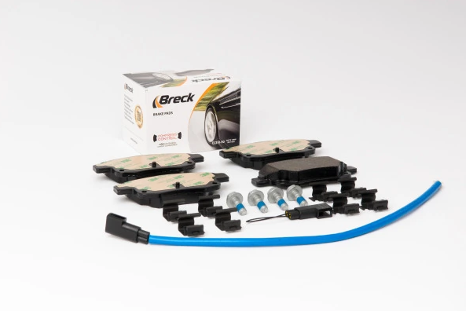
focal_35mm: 91
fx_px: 1178
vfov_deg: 15.0
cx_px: 231
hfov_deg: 22.4
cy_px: 156
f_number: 13
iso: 100
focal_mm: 60
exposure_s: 1/200
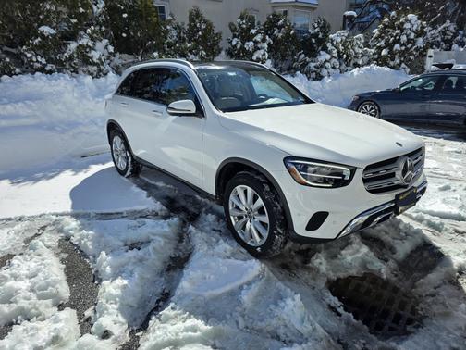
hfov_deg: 73.9
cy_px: 175
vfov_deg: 58.9
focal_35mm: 23
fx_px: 310
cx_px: 233
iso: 80
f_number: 1.7
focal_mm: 6.3
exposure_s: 1/10000
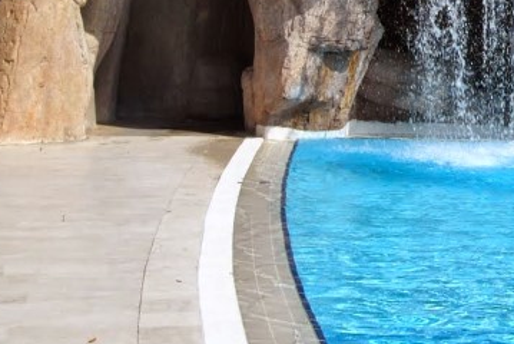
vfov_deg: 11.7
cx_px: 708
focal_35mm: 115
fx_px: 1643
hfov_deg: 16.6
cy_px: -64
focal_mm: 24
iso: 100
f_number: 8
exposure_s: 1/250
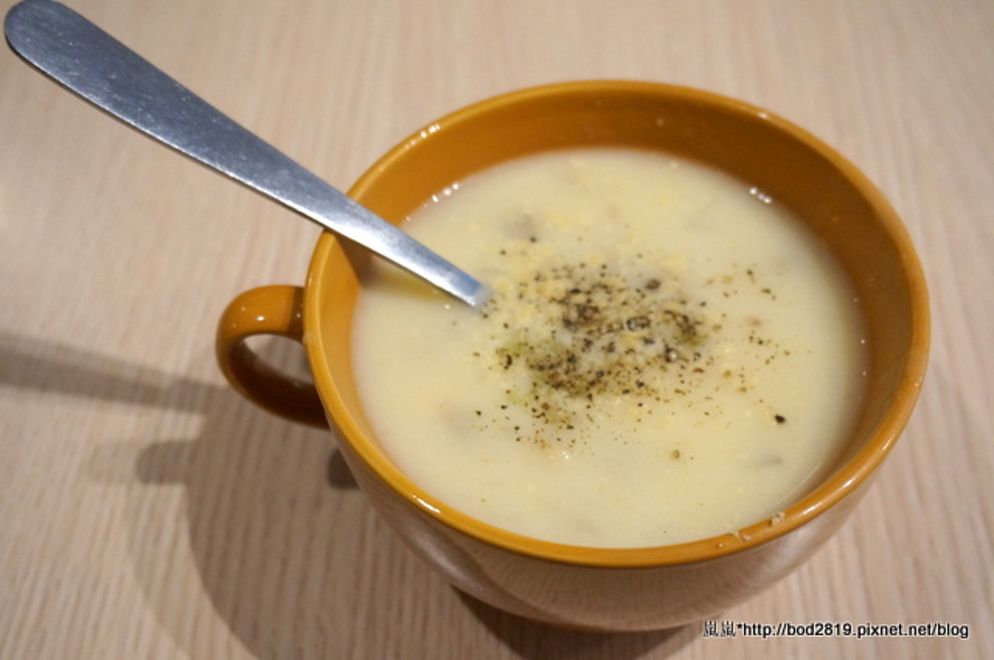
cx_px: 497
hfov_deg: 48.0
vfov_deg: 32.9
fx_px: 1117
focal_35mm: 40
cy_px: 330
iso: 1600
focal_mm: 27
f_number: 4.5
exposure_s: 1/60
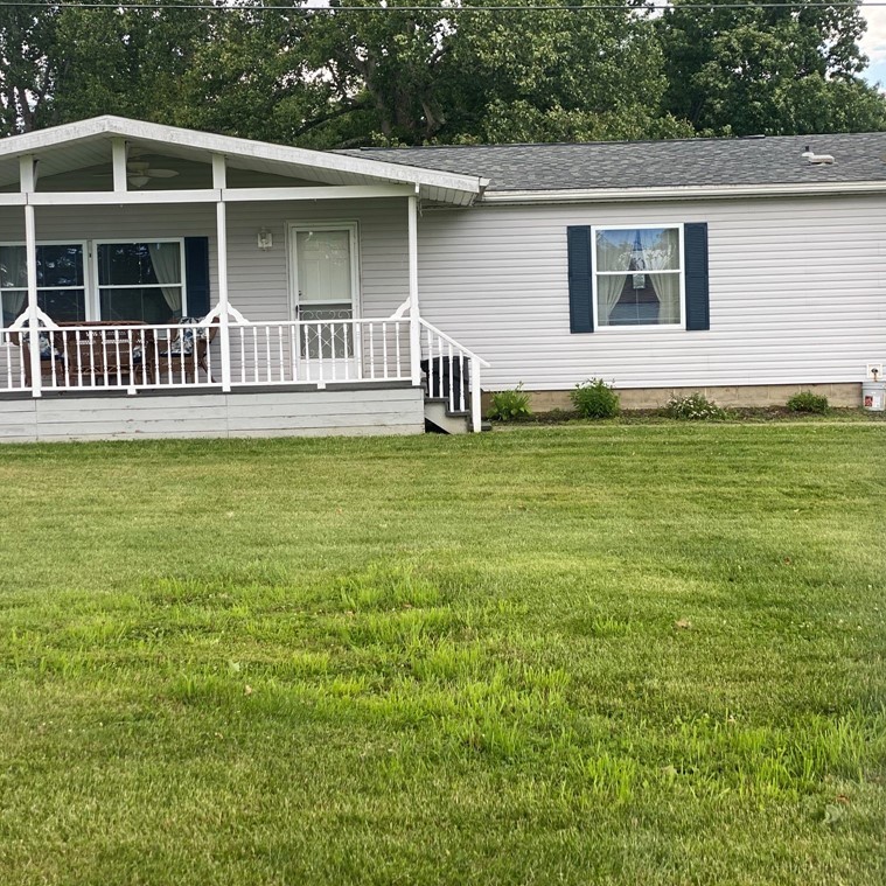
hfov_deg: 27.7
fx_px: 1795
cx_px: 402
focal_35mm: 62
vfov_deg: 27.7
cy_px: 439
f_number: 2
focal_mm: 6
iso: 20
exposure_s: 1/186
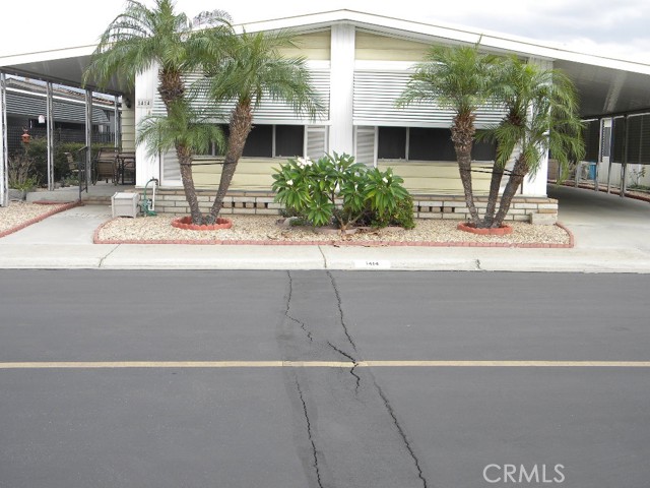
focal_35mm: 41
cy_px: 244
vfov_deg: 35.1
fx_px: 770
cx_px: 325
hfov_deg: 45.8
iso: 80
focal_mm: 7.3
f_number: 3.8
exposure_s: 1/225
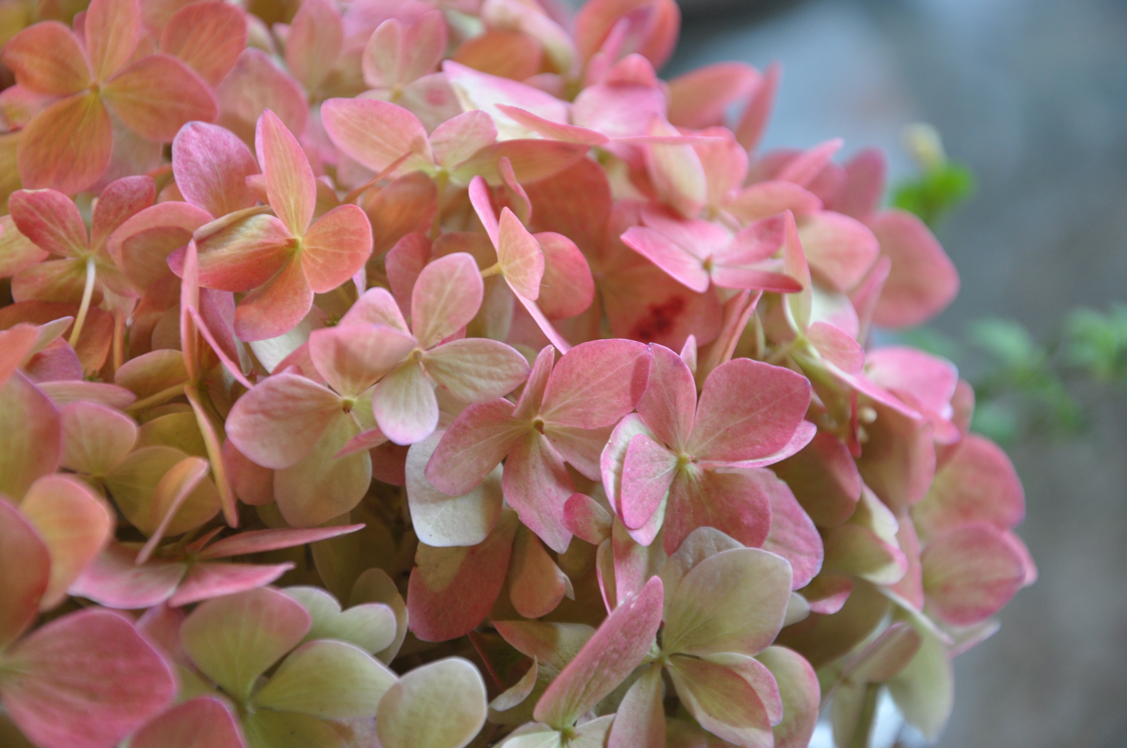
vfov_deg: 10.7
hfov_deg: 16.1
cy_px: 374
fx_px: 3987
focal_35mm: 128
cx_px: 564
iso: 560
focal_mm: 85
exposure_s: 1/30
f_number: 5.6
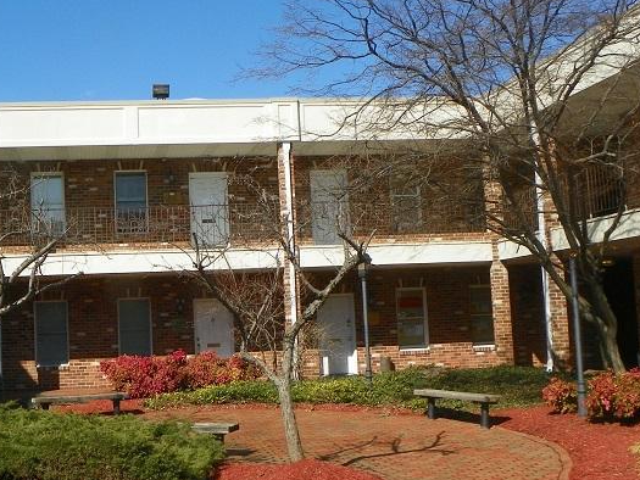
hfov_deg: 38.1
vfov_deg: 29.7
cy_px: 246
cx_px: 174
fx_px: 906
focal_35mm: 49
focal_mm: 5.3
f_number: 5.6
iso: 64
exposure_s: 1/320
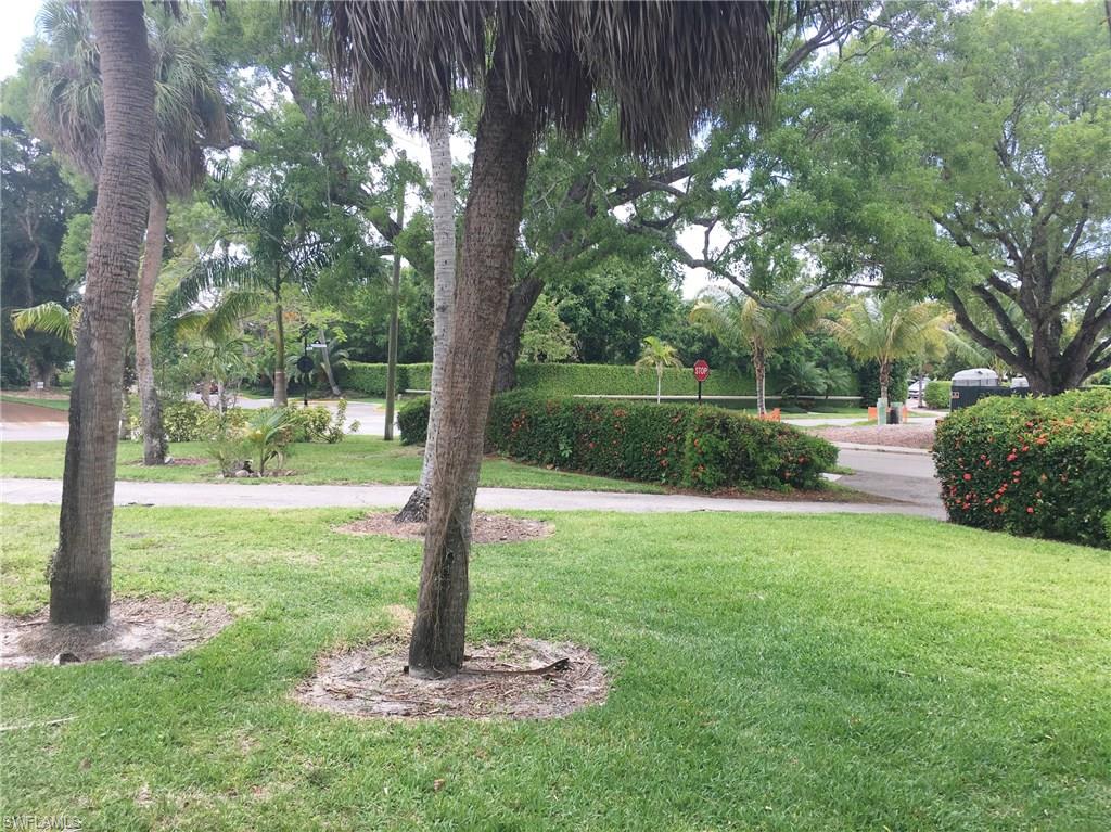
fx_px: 930
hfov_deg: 61.7
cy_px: 416
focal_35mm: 29
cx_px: 556
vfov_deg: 48.2
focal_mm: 4.15
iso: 25
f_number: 2.2
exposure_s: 1/541
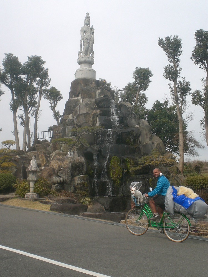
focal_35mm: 51
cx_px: 104
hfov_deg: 28.6
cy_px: 138
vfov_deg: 37.5
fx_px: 409
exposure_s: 1/320
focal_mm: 8.44
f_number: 5.1
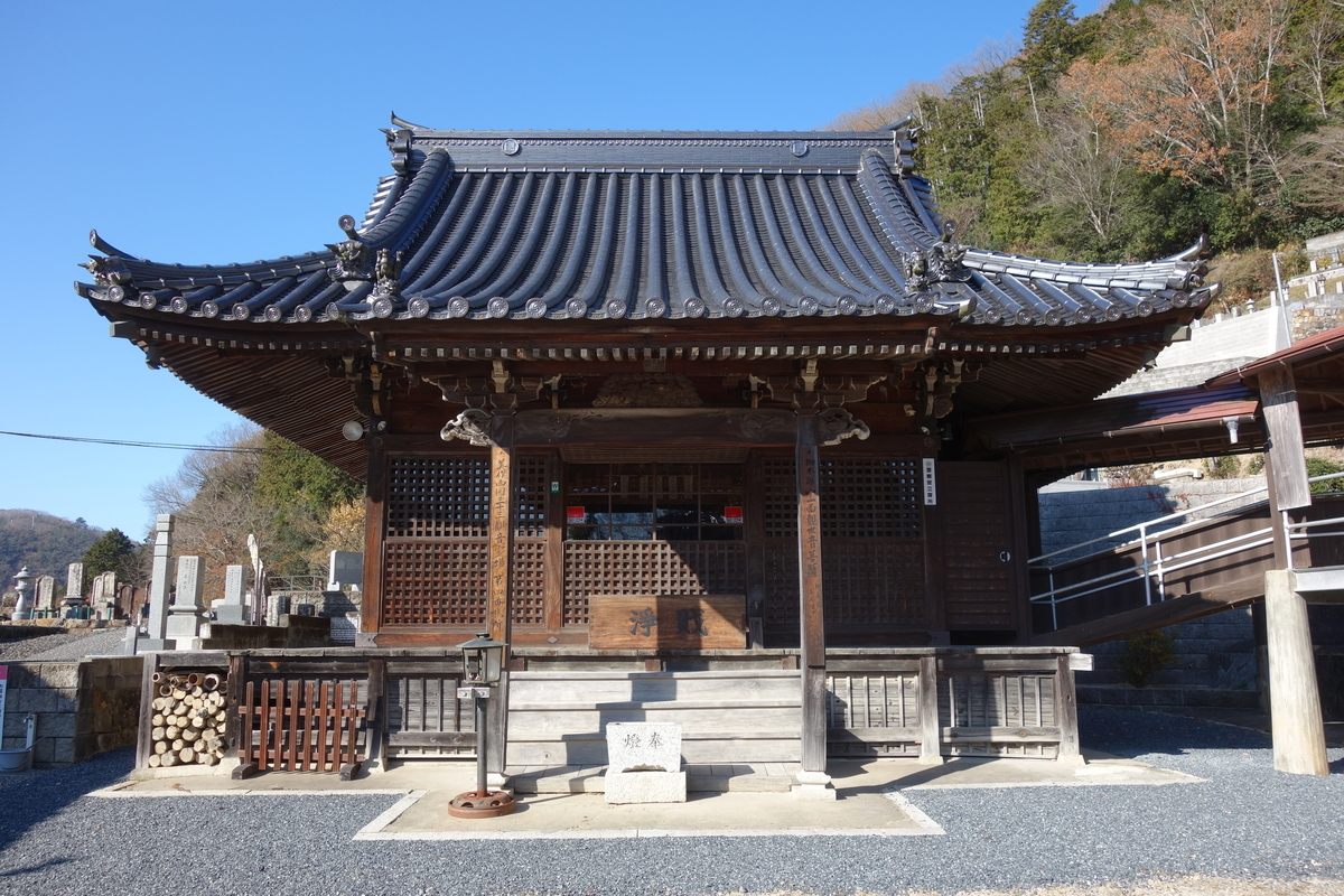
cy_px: 448
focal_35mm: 28
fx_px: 1045
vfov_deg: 46.4
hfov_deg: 65.5
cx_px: 672
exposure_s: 1/250
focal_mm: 10.4
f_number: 5.6
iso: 125
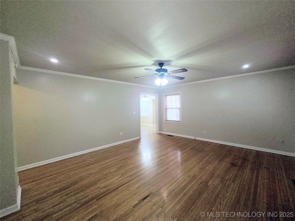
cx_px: 148
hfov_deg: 106.2
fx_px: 111
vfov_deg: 89.9
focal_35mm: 13
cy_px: 110
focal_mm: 2.2
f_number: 2.2
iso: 100
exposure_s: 1/60
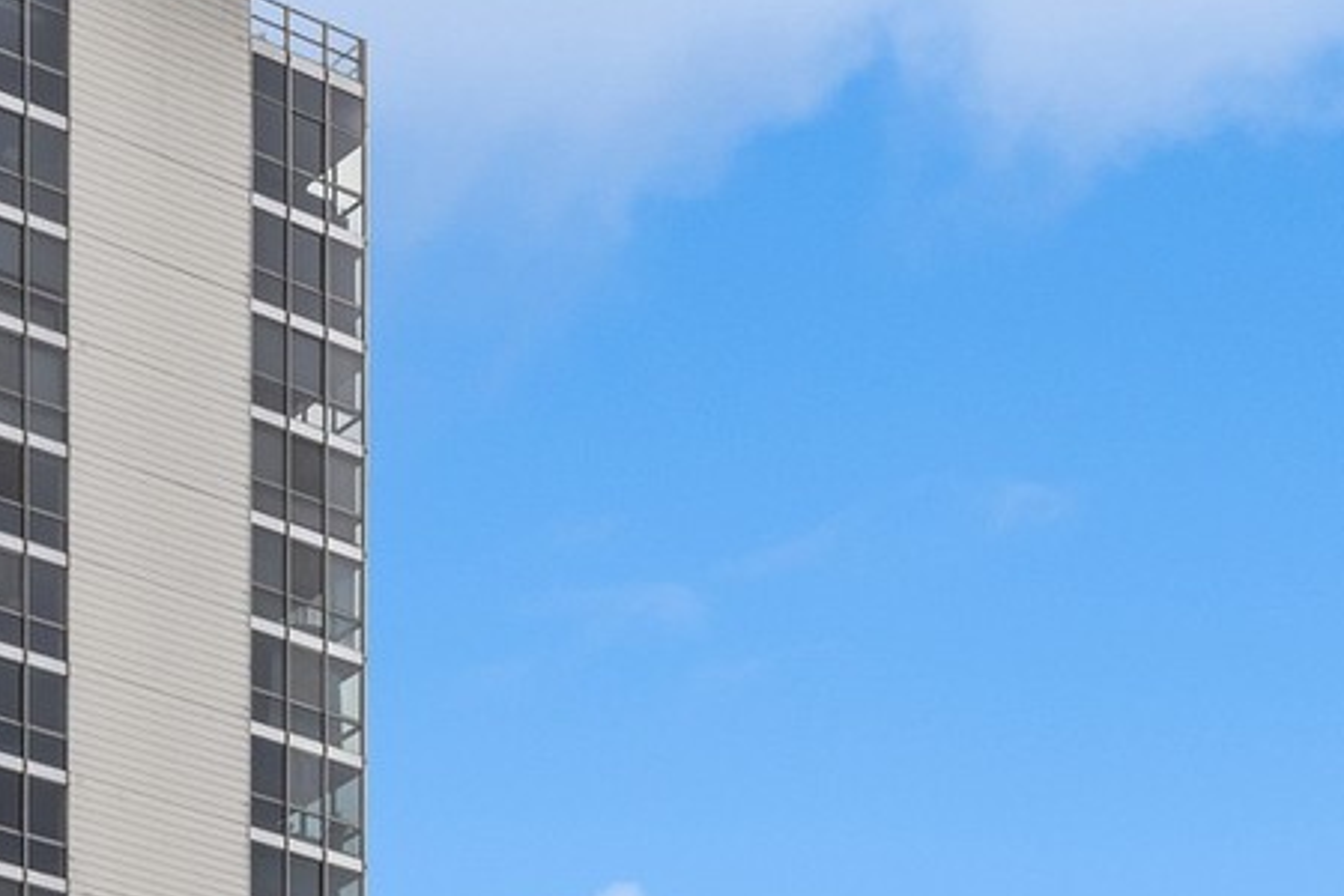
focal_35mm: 108
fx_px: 4032
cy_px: 1192
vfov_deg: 12.3
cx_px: -134
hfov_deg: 18.2
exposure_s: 1/180
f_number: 9.5
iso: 200
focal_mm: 30
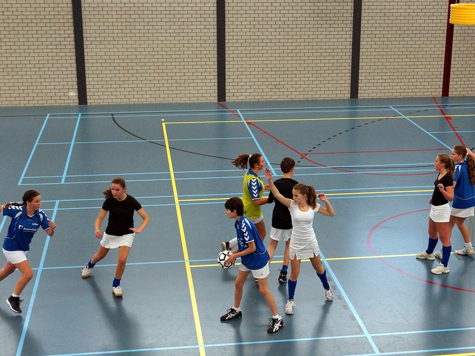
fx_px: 631
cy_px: 178
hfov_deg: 41.2
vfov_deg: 31.5
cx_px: 234
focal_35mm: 46
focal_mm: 28
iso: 1600
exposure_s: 1/320
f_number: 4
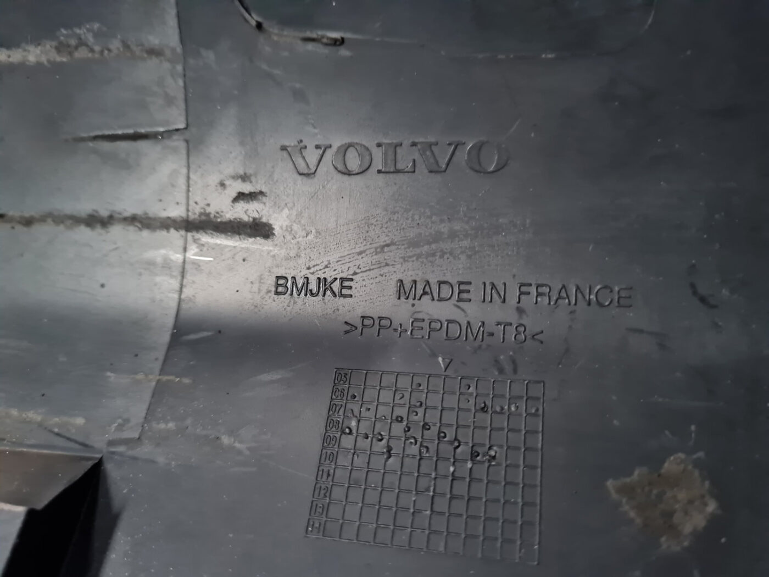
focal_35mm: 26
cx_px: 384
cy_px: 288
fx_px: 578
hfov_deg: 67.3
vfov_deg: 53.1
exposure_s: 1/25
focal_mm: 5.4
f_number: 1.8
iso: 800
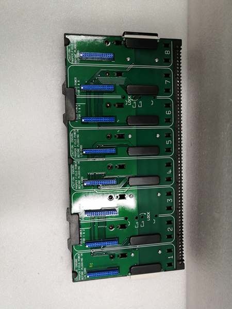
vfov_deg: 65.3
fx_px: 241
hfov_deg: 51.4
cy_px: 154
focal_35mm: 27
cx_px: 116
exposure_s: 1/60
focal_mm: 3.95
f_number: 1.8
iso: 160
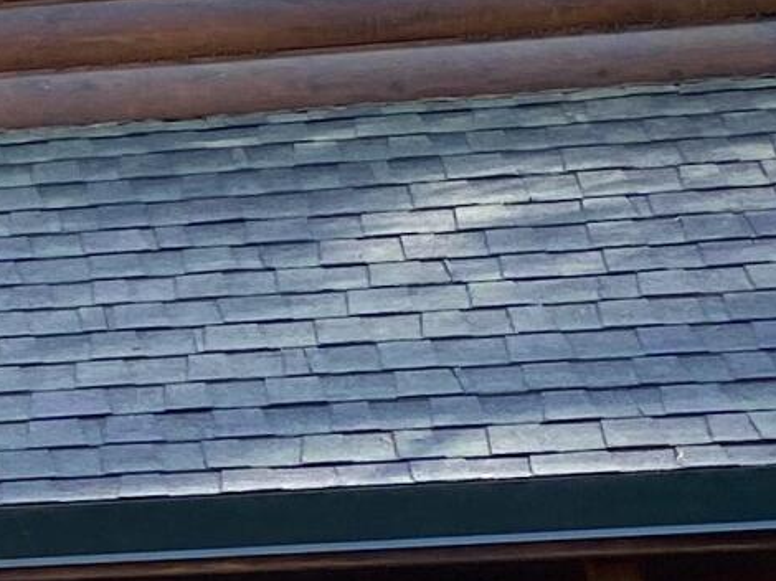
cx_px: -968
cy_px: 530
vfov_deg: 8.9
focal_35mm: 166
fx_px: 3719
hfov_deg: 10.5
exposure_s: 1/122
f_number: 1.8
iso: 32
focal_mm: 4.25
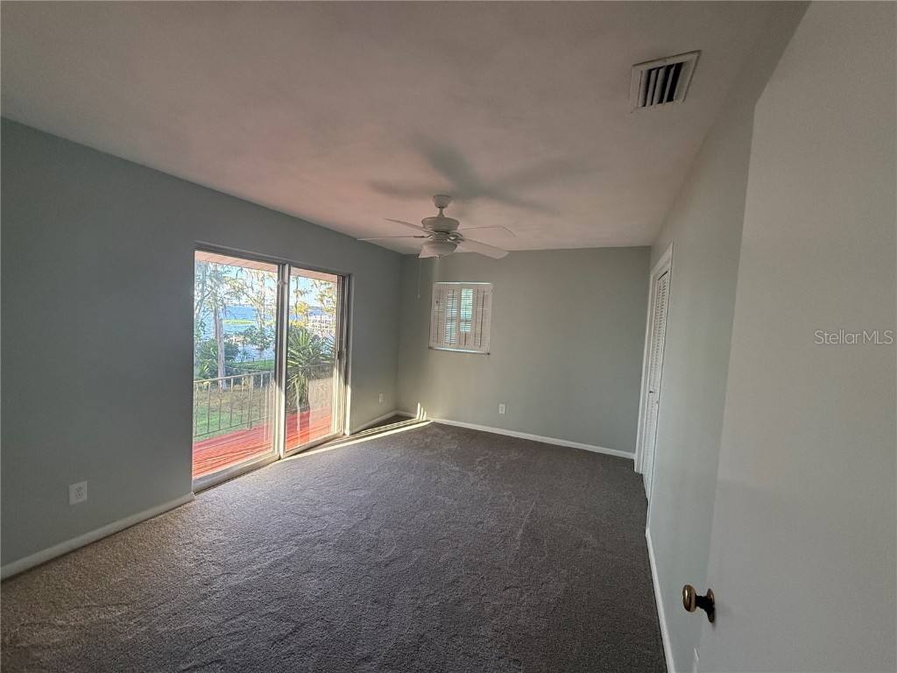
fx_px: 363
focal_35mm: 14
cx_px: 448
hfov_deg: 102.1
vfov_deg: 85.7
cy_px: 336
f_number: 2.2
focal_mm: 2.22
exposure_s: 1/120
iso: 250
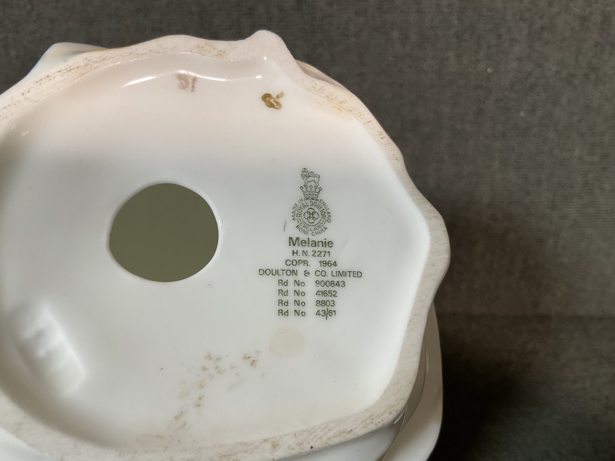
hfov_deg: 60.0
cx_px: 313
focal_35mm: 30
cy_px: 237
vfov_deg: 46.8
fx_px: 533
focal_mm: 3
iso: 40
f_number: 1.8
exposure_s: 1/60
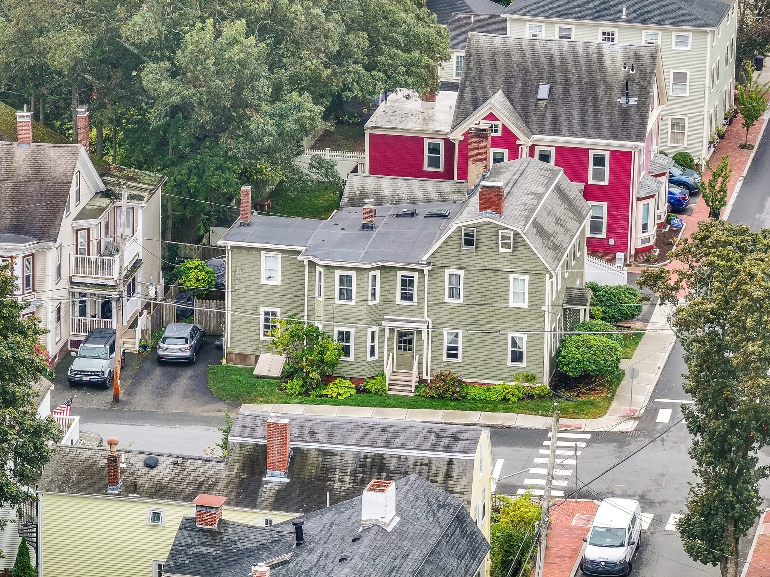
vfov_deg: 8.9
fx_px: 3693
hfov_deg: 11.9
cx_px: 385
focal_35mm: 166
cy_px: 288
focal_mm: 30.71
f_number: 3.4
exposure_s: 1/60
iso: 100
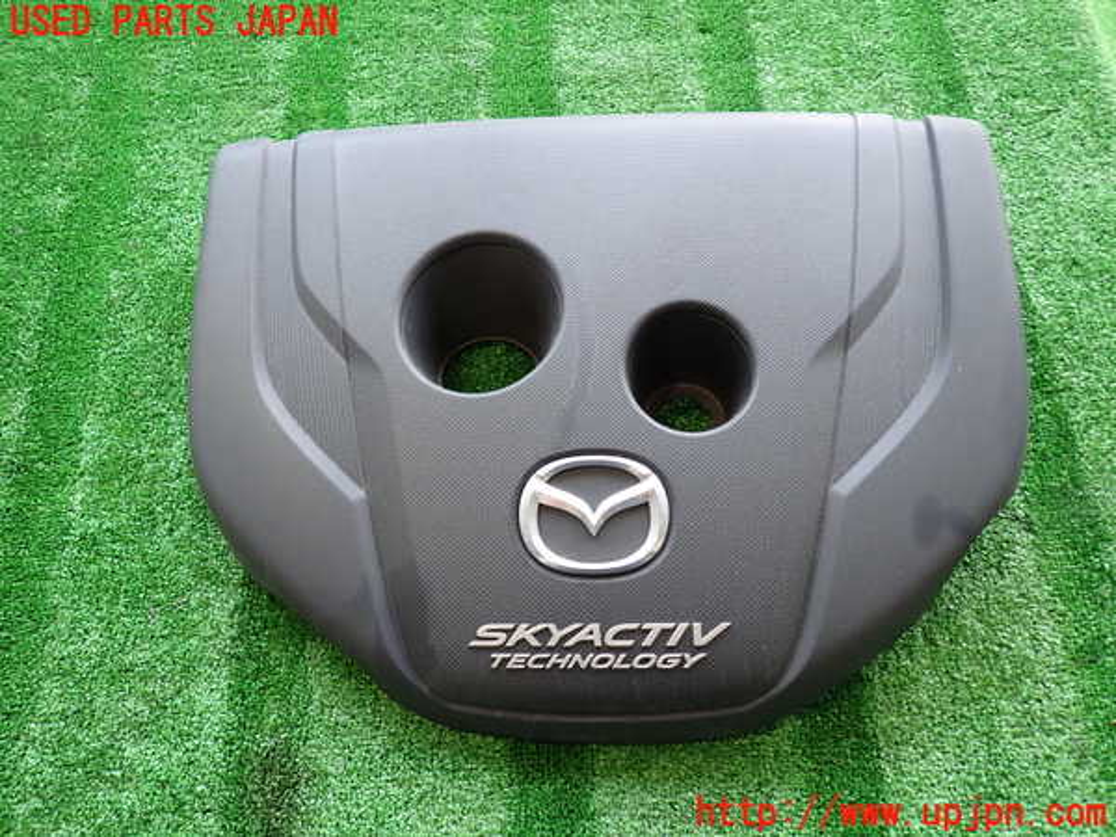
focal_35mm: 25
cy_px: 418
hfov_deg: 69.4
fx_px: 806
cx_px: 558
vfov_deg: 54.9
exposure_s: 1/60
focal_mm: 4.5
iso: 125
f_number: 2
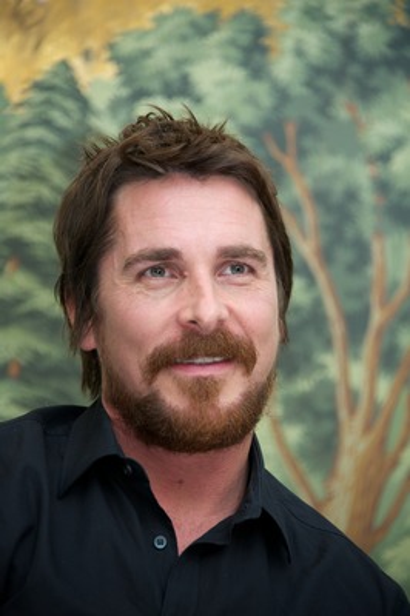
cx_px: 205
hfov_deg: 5.5
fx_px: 4278
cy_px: 308
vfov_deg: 8.2
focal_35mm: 250
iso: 640
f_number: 5.6
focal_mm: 250
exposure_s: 1/60
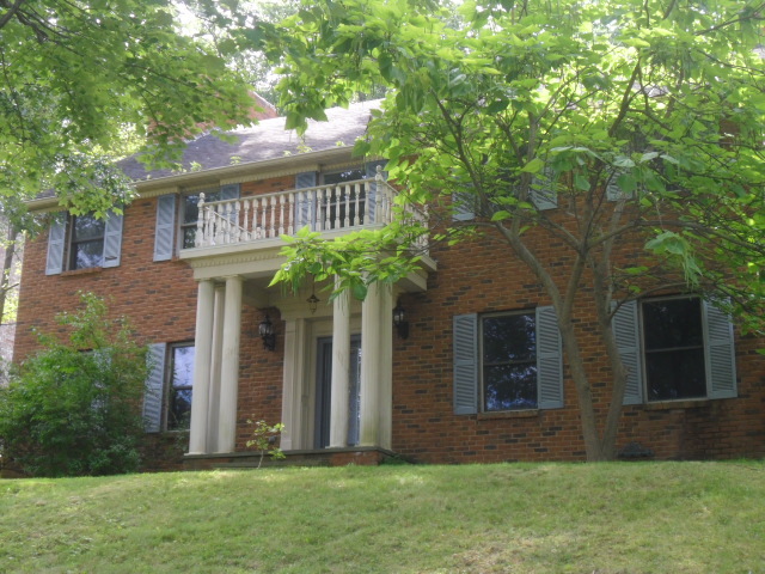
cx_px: 382
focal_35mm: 54
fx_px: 1193
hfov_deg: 35.5
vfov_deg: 27.0
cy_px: 287
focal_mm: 9.8
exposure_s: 1/80
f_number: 4.8
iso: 200
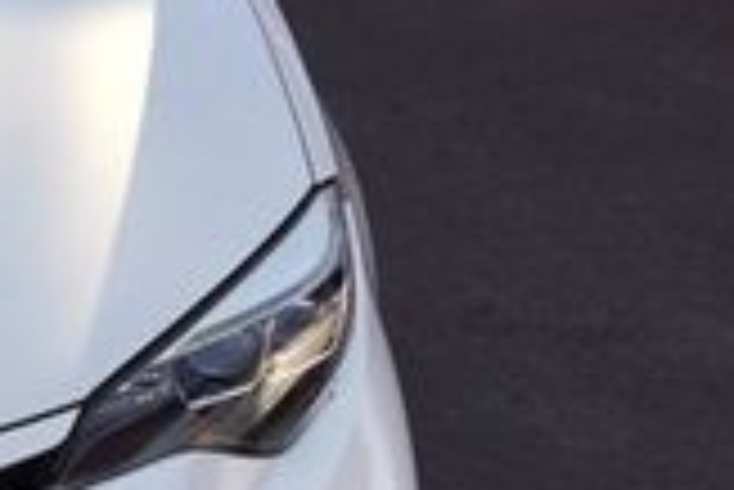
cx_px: -437
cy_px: 252
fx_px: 1918
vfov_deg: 14.6
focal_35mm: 94
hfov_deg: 18.6
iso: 100
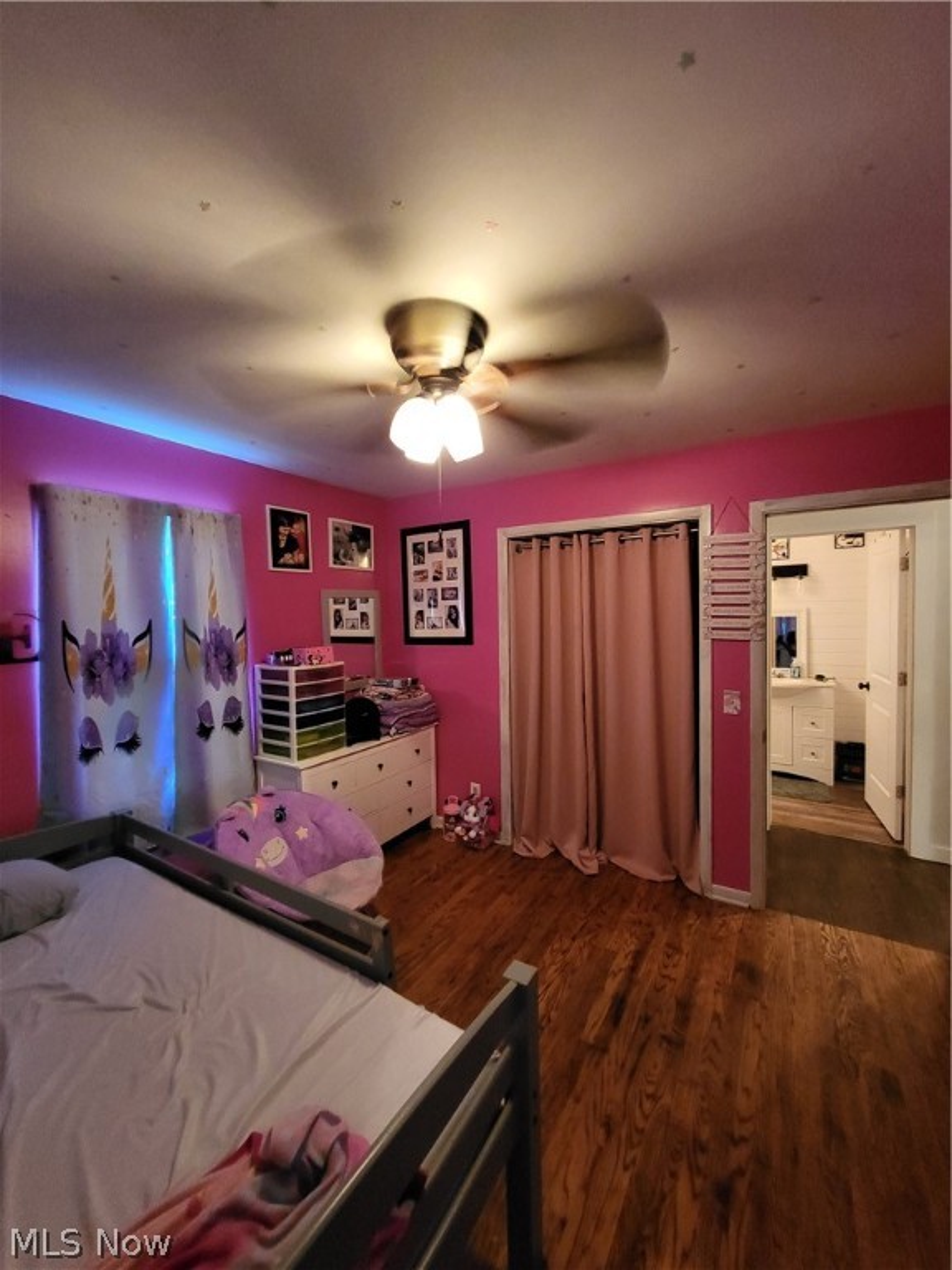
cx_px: 476
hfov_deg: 89.9
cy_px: 635
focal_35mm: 13
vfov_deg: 106.2
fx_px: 477
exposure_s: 1/30
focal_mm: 1.74
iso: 640
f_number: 2.2
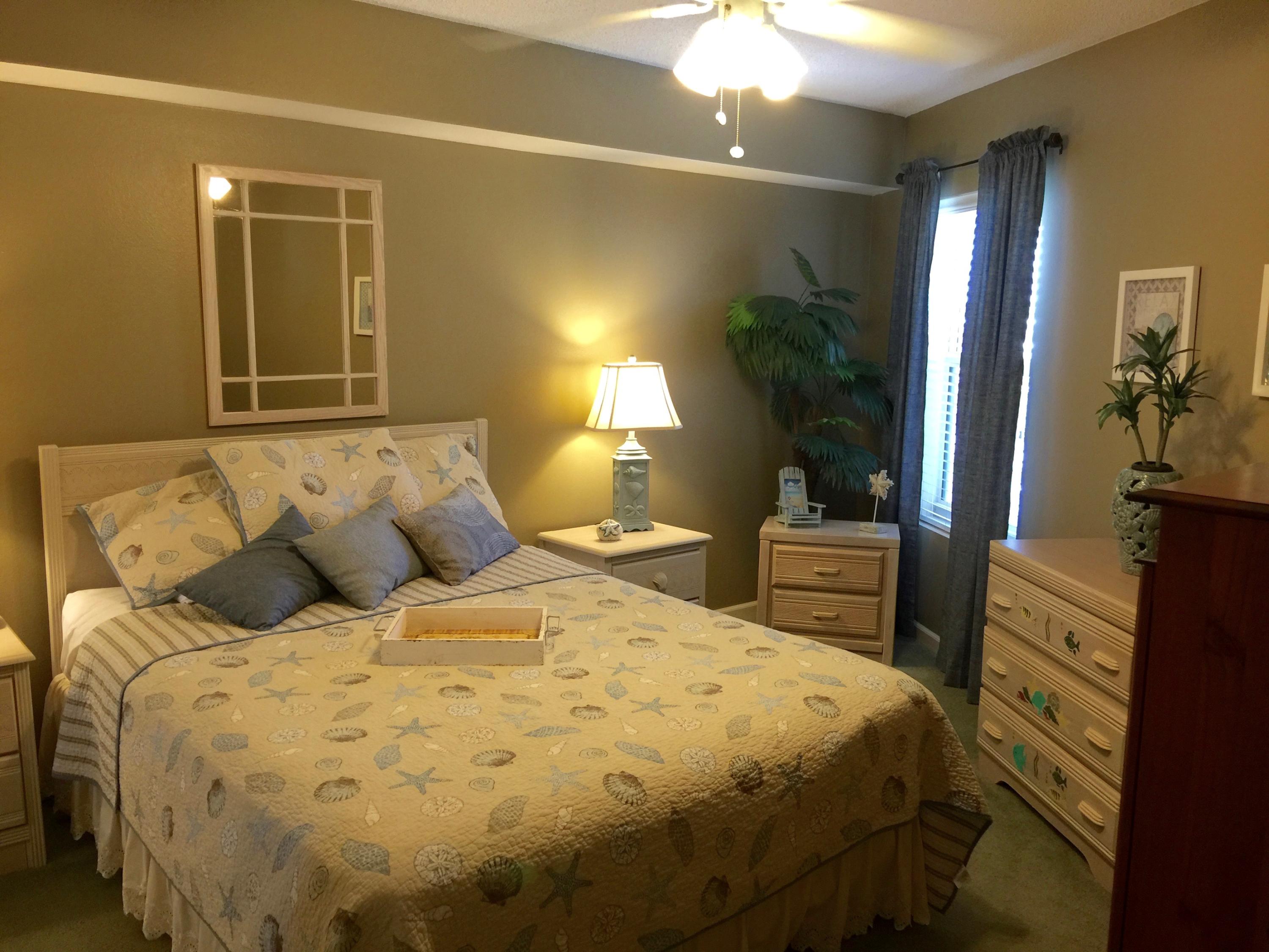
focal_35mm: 29
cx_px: 634
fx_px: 1063
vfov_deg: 48.2
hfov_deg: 61.7
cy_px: 476
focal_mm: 4.15
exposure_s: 1/15
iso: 64
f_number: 2.2
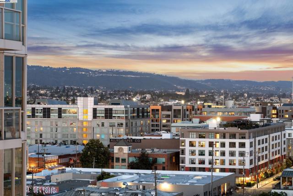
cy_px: 98
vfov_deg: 12.7
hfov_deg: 18.9
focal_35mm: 108
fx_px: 879
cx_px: 146
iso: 160
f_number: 11
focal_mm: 108
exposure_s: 3.2
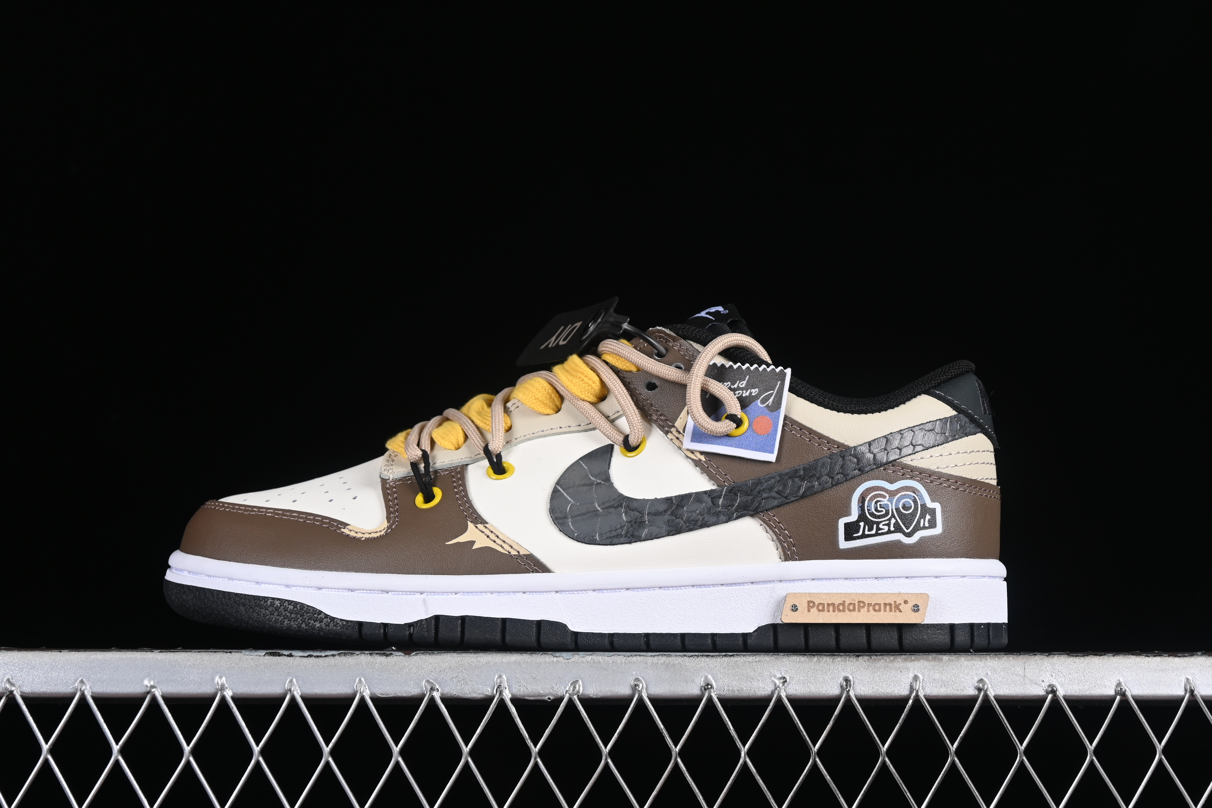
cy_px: 404
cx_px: 606
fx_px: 2525
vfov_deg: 18.2
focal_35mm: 75
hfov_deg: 27.0
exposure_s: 1/80
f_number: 7.1
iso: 160
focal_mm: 50
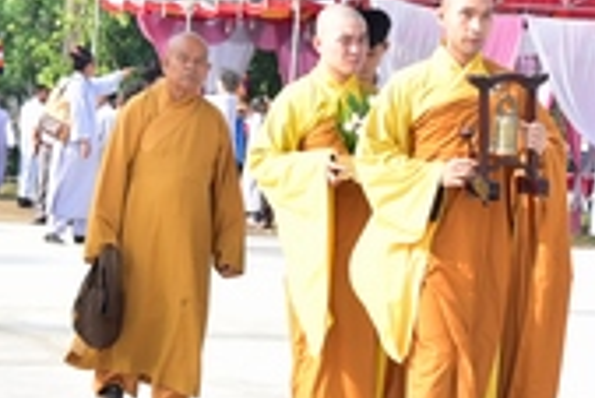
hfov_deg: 11.0
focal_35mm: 185
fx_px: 3060
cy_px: 49
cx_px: 570
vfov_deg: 7.4
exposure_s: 1/200
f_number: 6.3
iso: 200
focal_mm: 48
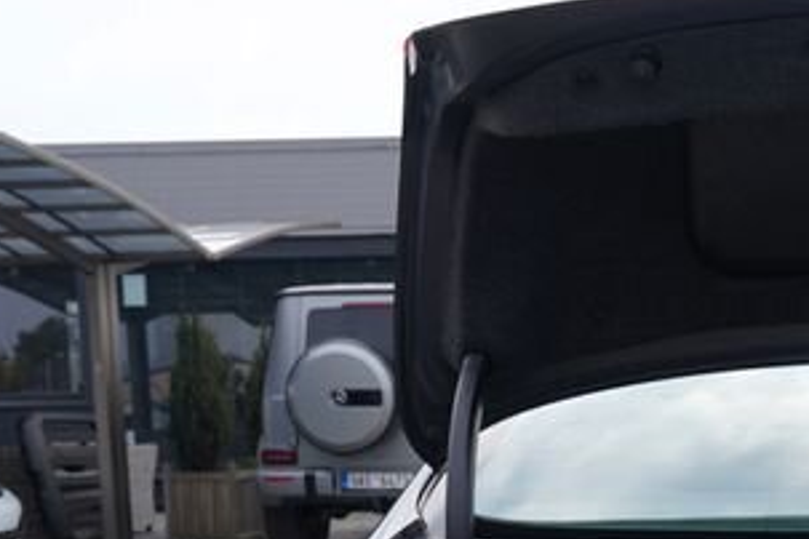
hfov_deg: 21.4
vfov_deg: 14.8
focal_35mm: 88
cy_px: 715
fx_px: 1977
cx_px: 983
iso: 100
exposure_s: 1/200
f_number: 7.1
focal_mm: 26
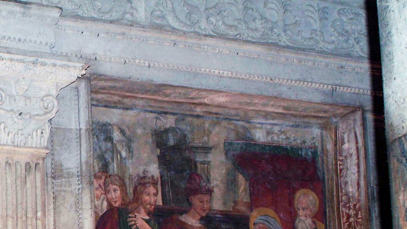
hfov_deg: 23.2
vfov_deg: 13.6
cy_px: 293
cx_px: -41
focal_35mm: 86
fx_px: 928
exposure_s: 1/45
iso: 160
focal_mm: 24
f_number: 5.6
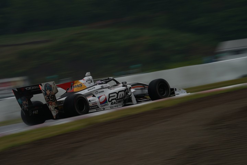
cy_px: 82
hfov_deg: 6.7
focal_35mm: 309
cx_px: 124
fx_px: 2120
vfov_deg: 4.4
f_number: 16
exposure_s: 1/60
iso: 50
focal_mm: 309
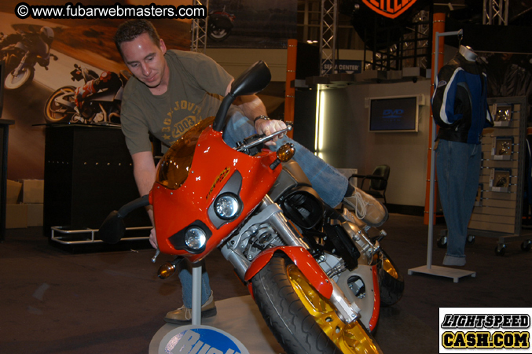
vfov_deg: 36.8
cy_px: 177
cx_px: 266
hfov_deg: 53.2
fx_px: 531
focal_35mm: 36
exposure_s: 1/60
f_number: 5
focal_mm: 24
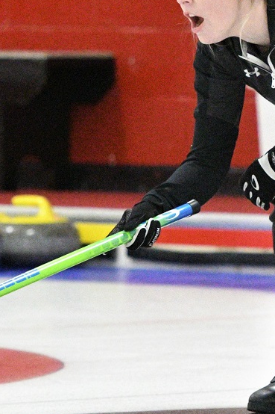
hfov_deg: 3.1
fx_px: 5010
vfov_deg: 4.7
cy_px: 172
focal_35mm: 437
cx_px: 86
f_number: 4
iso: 18000
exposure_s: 1/1000
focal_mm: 160
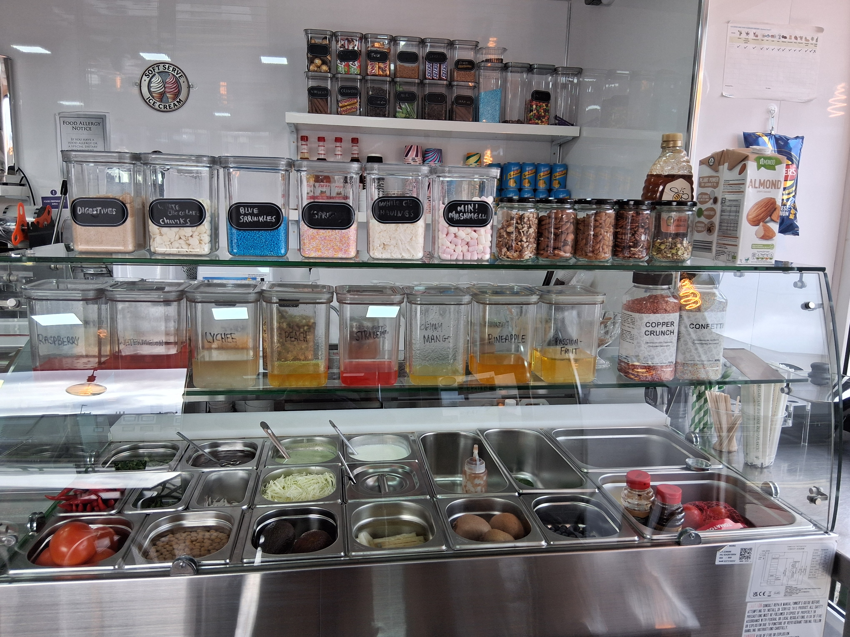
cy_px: 318
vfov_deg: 53.1
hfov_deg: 67.3
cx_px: 425
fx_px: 638
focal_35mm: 26
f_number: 1.8
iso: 80
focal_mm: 3.98
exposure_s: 1/100
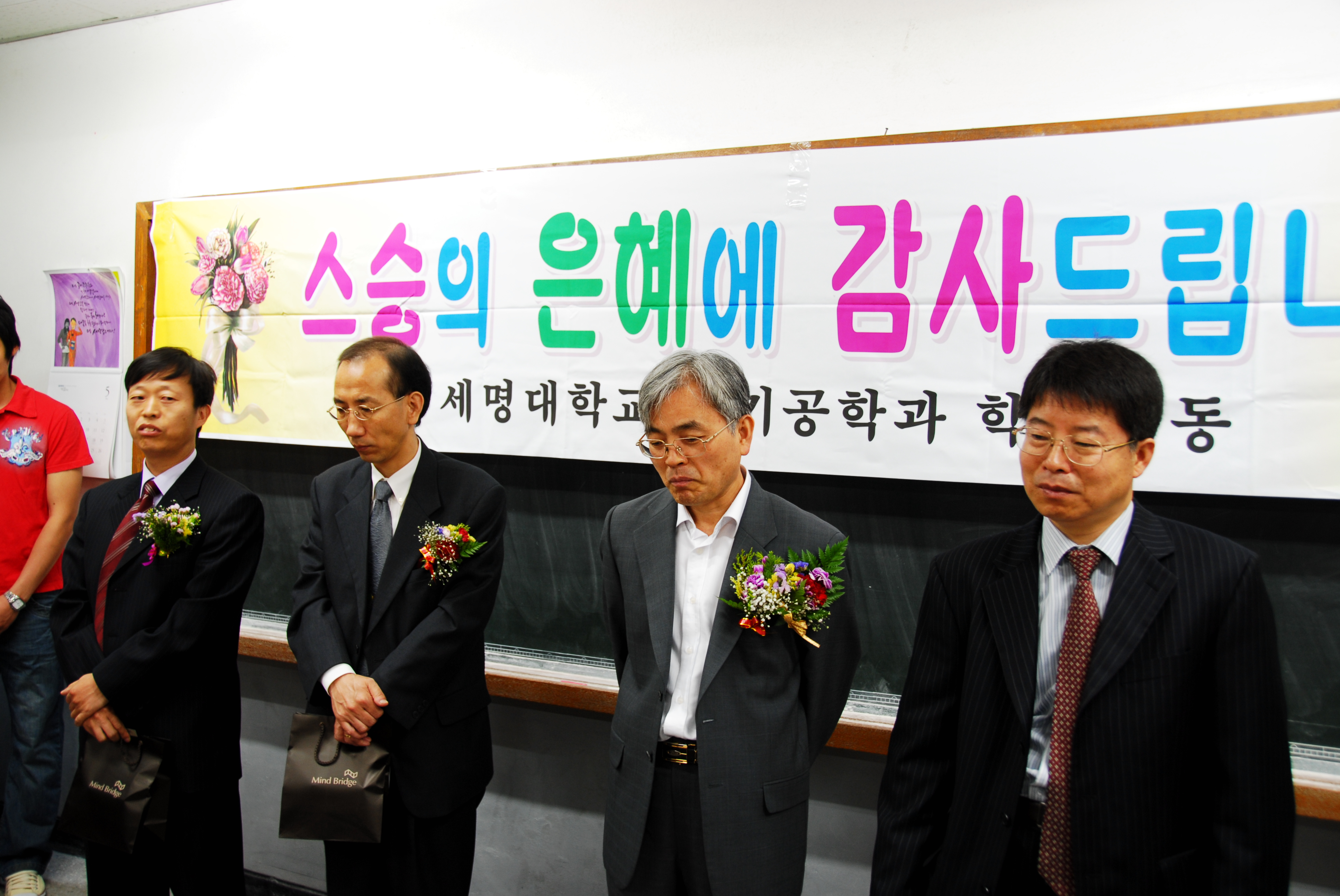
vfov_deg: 43.7
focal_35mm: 30
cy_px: 448
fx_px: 1118
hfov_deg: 61.9
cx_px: 670
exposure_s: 1/10
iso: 200
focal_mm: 20
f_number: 3.5
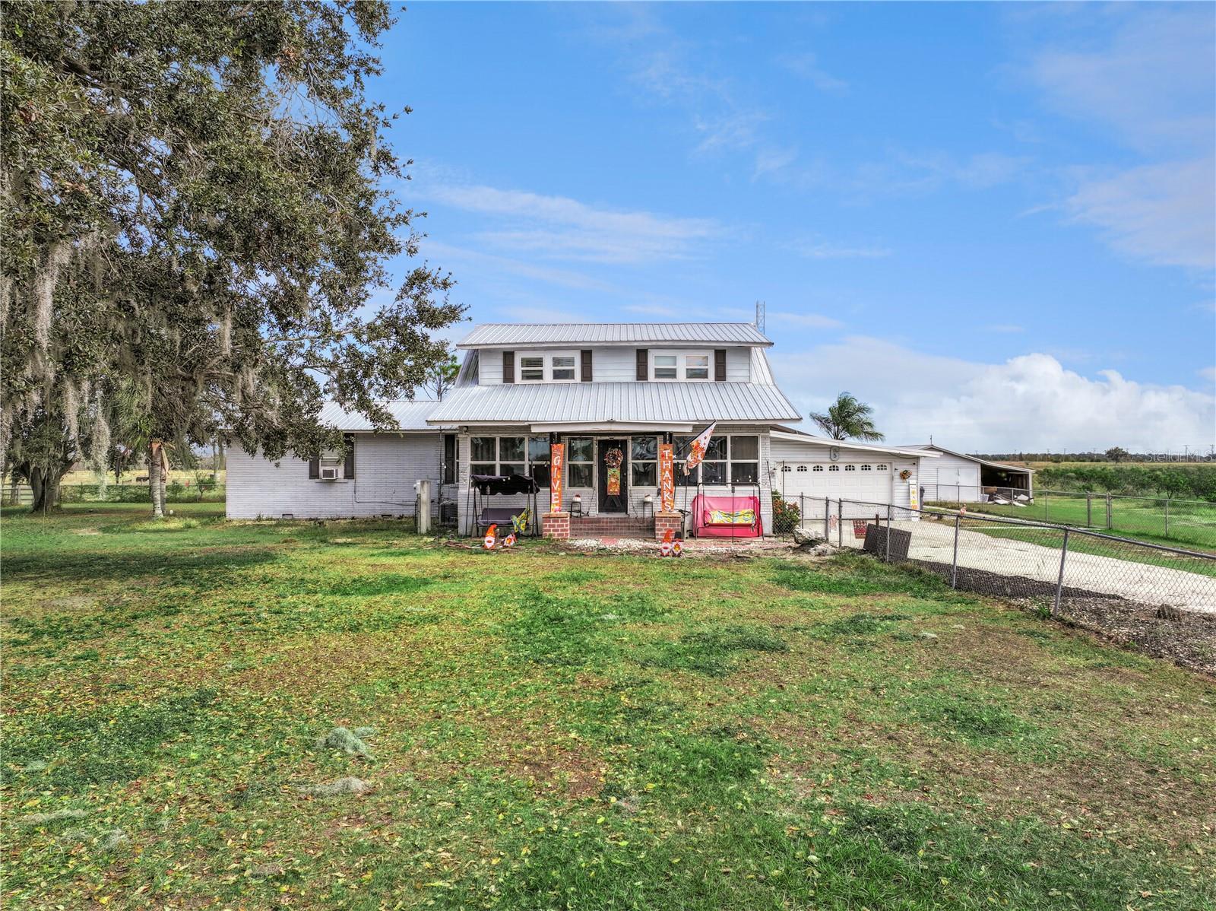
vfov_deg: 56.8
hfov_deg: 71.6
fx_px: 843
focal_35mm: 24
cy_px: 456
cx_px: 608
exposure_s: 1/2500
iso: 180
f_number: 2.8
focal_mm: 12.3
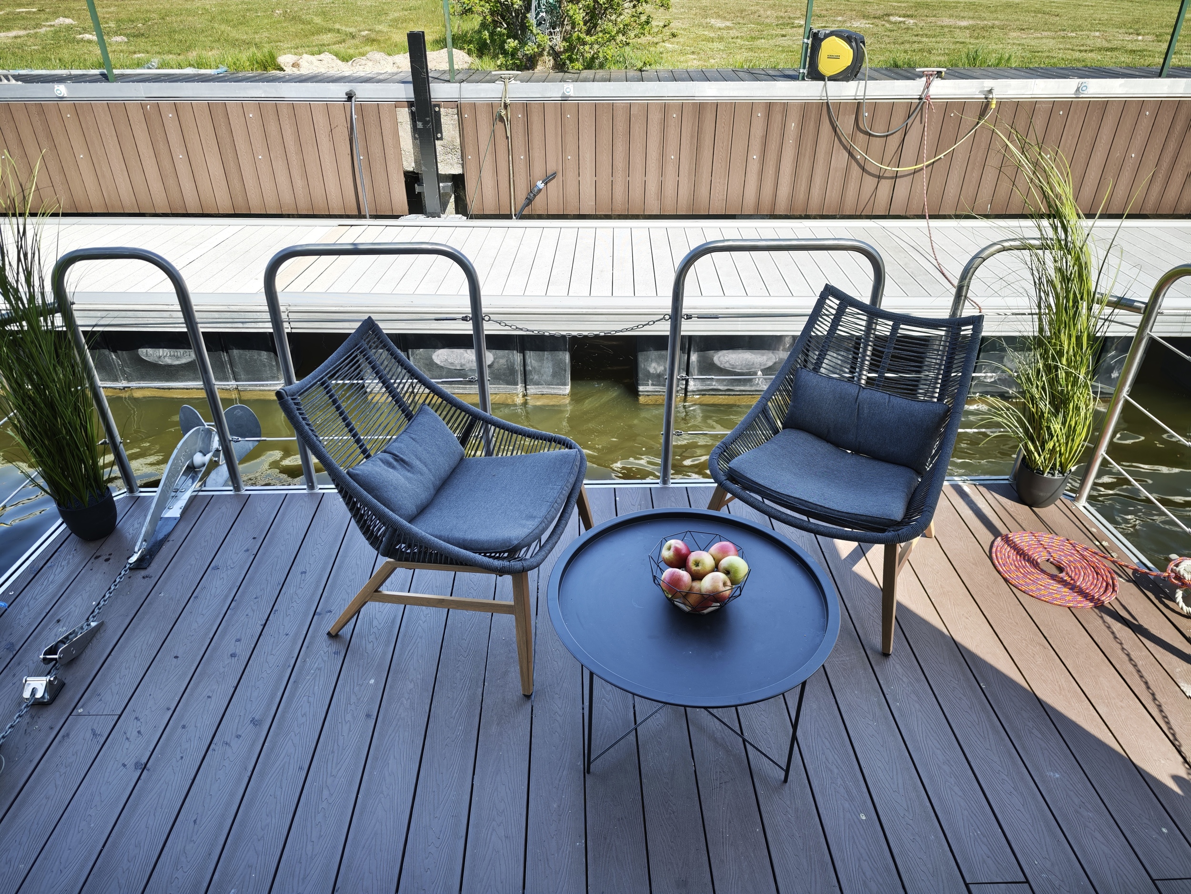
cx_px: 596
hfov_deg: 73.9
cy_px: 447
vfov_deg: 58.9
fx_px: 791
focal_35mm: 23
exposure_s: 1/128
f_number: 1.63
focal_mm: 8.72
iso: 100
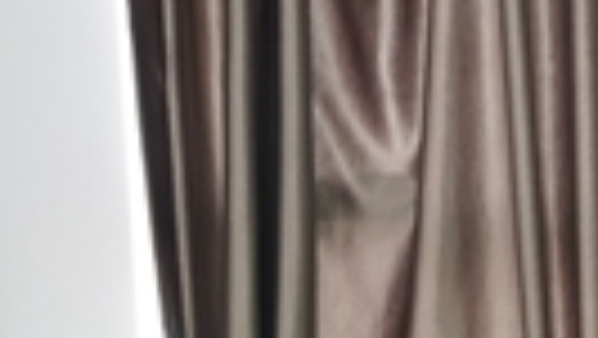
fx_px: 2316
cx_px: 931
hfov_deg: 13.7
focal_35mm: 146
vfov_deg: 8.0
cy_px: 658
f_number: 4
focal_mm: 37
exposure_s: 1/160
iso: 5000
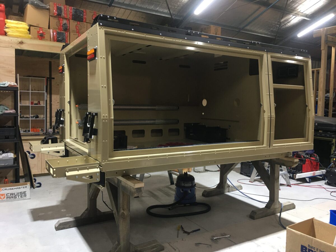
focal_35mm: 29
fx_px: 281
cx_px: 168
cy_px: 126
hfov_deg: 61.7
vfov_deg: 48.2
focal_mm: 4.15
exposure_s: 1/17
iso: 40
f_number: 2.2
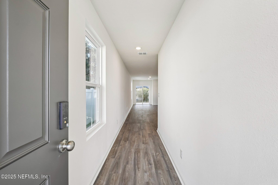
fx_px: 116
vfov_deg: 77.3
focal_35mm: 15
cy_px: 92
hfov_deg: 100.4
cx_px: 139
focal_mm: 10
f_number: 8
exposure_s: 1/50
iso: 400
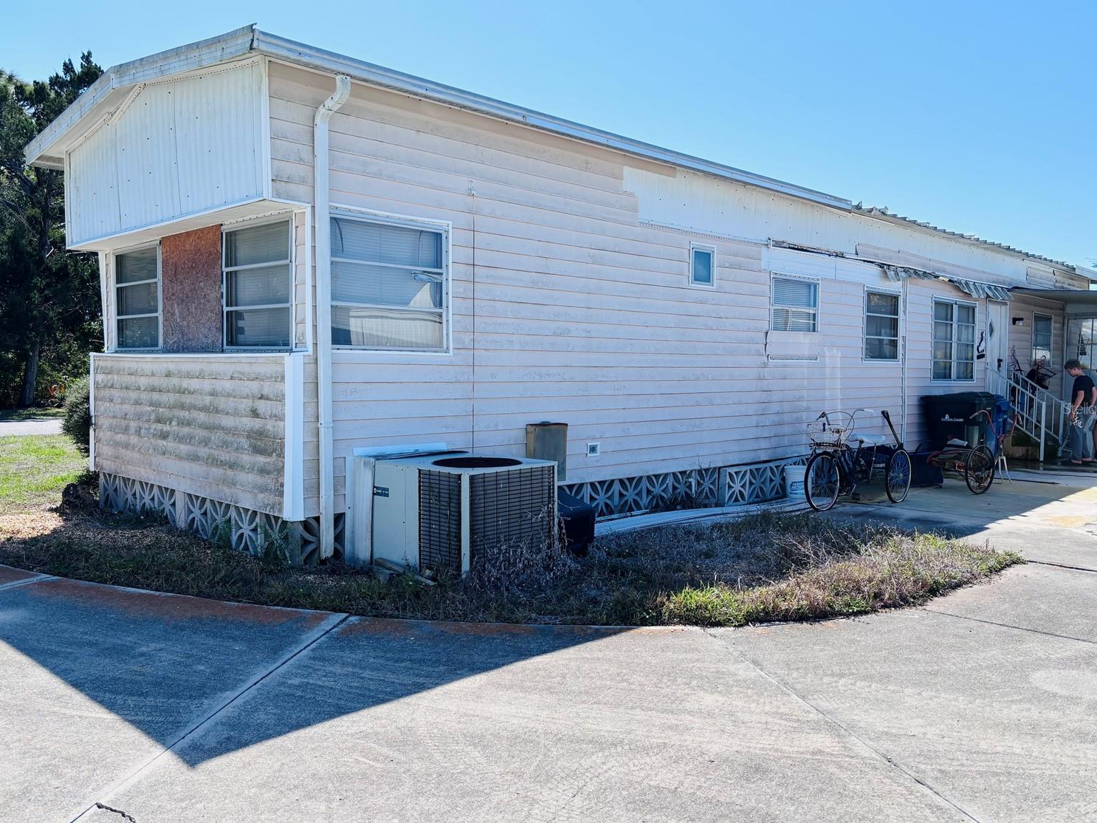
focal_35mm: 28
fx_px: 887
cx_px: 542
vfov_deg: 49.7
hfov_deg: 63.5
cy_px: 408
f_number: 1.6
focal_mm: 5.96
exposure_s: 1/3021
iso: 50
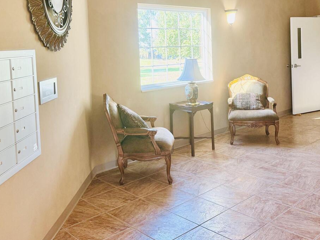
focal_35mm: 38
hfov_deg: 48.8
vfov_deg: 36.8
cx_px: 181
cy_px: 57
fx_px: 351
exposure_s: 1/60
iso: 125
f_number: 1.78
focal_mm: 6.76
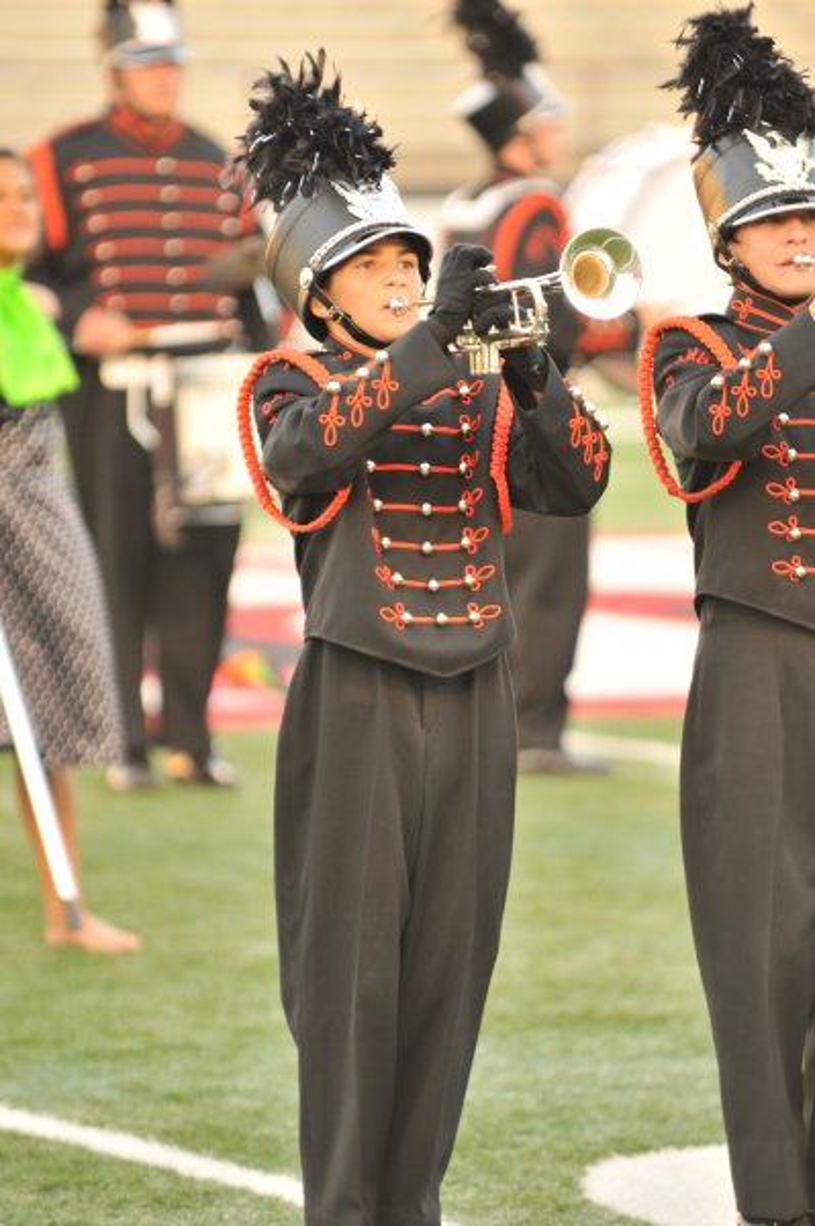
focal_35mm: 300
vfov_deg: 6.9
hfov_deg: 4.6
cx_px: 408
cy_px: 613
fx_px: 10204
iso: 200
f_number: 2.8
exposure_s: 1/160
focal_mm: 200
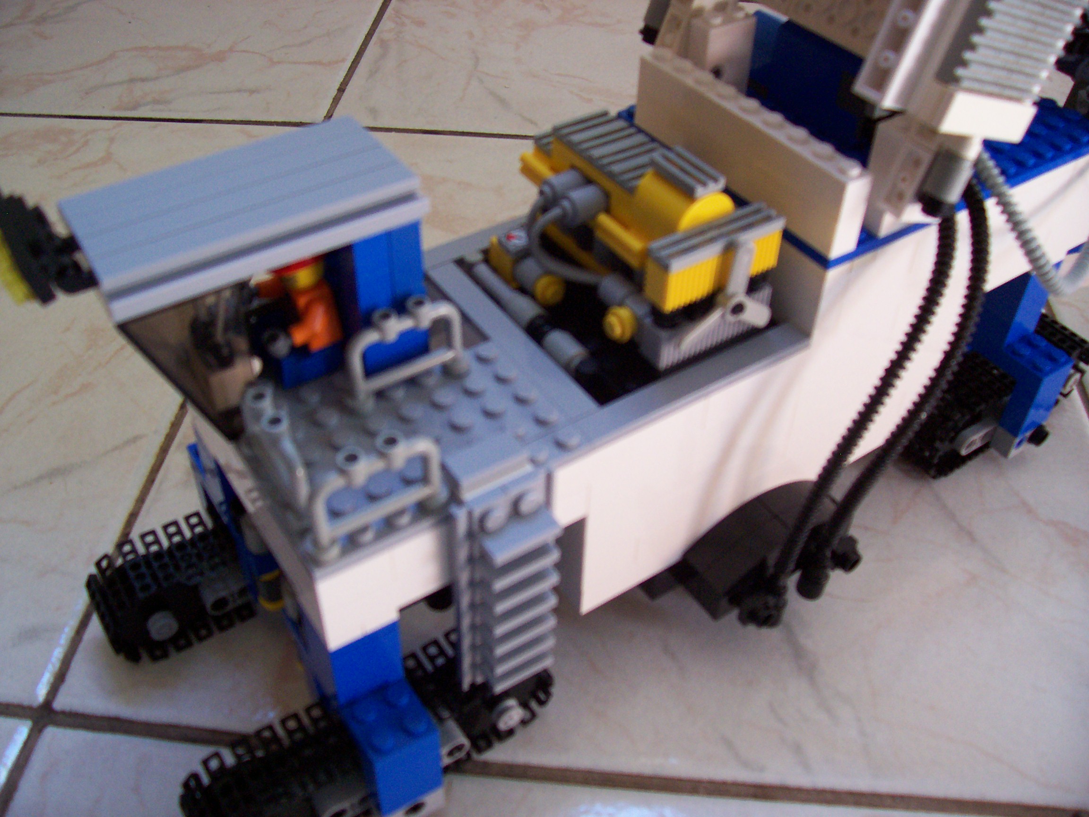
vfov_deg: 41.8
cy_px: 408
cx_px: 544
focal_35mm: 34
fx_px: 1070
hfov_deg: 54.0
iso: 160
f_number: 2.7
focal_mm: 5.6
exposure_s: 1/30.9
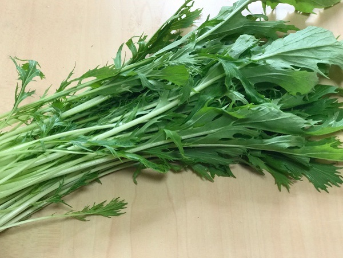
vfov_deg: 25.7
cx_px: 172
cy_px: 129
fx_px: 565
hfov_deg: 33.8
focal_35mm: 57
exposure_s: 1/60
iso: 100
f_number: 2.8
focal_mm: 6.6
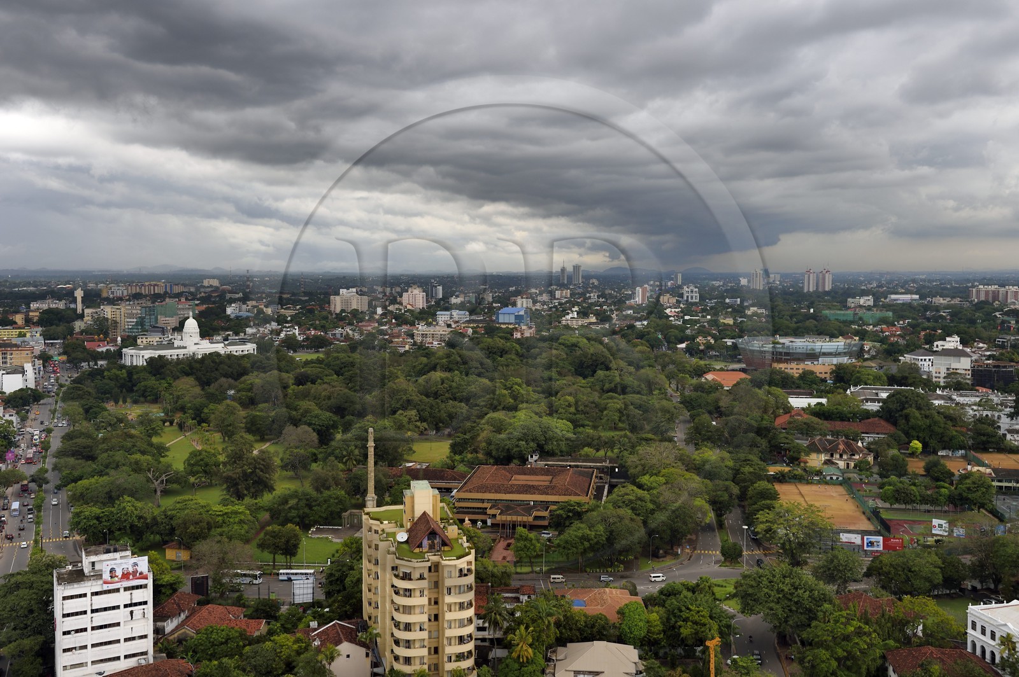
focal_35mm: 35
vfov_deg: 37.8
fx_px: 990
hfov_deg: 54.5
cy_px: 338
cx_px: 510
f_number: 7.1
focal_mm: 35
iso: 200
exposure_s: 1/100
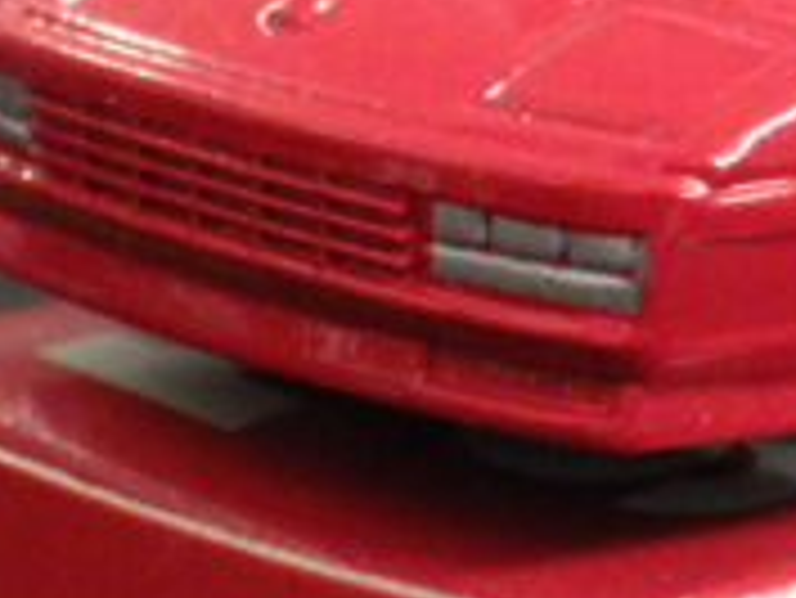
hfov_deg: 7.6
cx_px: 1147
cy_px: 108
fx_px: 5914
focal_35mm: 257
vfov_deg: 5.8
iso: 1000
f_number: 4.2
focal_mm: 12.8
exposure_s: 1/25
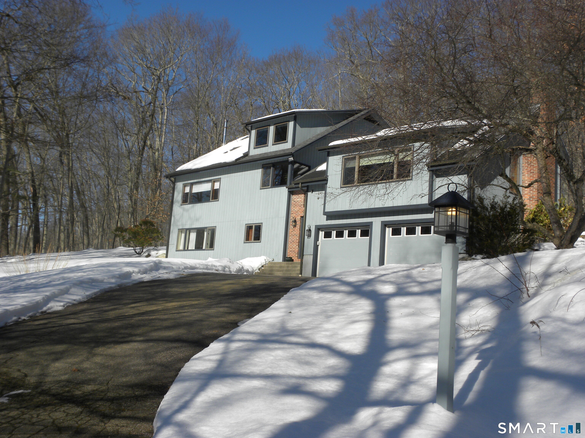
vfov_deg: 38.7
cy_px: 219
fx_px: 625
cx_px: 292
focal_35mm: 37
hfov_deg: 50.1
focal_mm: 6.6
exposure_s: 1/390
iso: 64
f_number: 6.3
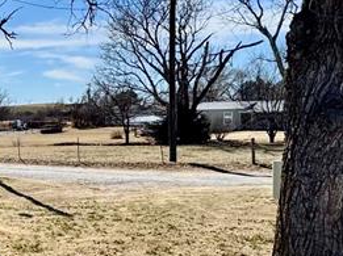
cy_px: 146
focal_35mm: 55
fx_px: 544
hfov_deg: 29.0
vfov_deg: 26.5
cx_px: -93
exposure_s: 1/3906
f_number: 2.2
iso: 50
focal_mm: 2.22
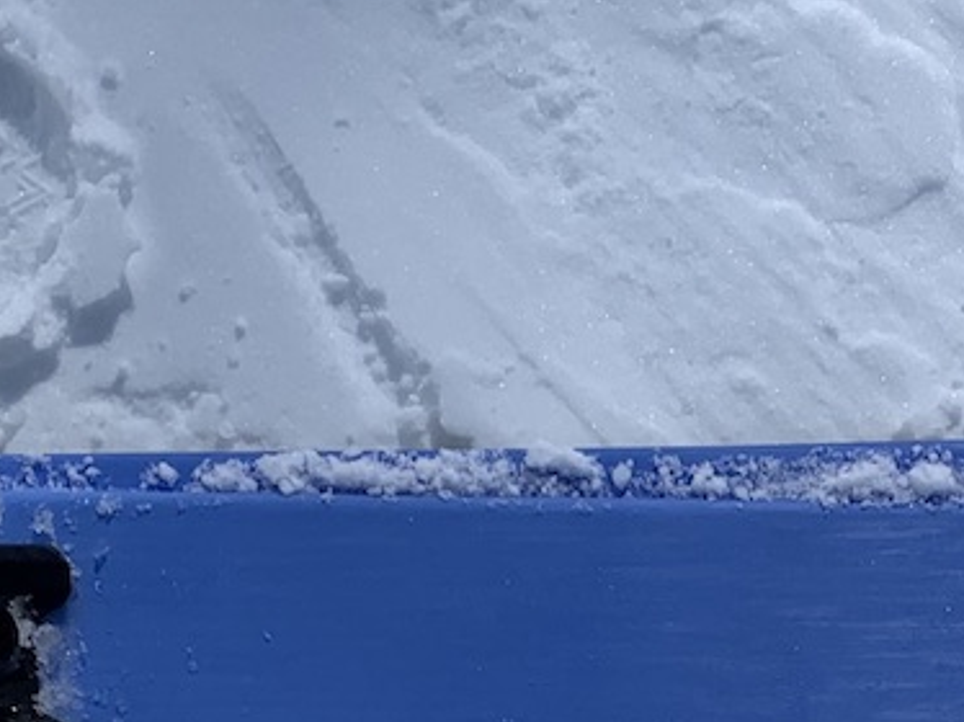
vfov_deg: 15.5
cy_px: 1021
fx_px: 2477
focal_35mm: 89
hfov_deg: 21.8
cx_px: 735
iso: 25
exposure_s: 1/4274
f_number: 1.8
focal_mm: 4.25
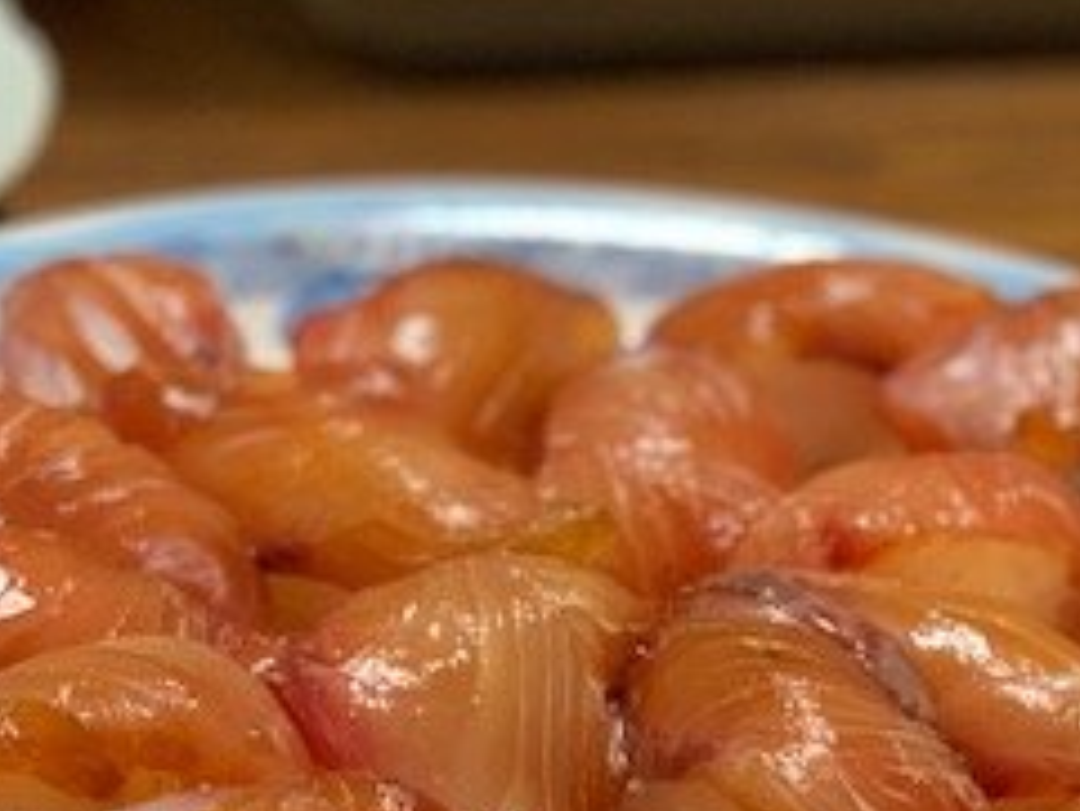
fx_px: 4308
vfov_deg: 10.8
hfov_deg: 14.3
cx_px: 686
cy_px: 515
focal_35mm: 138
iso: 320
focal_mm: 6
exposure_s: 1/50
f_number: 2.4
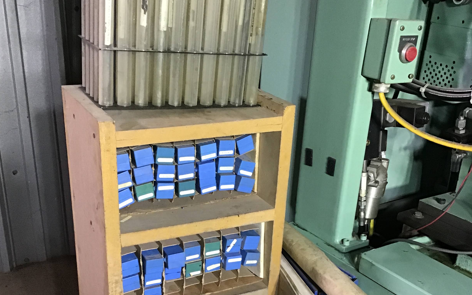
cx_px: 236
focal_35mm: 44
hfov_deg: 45.3
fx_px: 566
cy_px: 230
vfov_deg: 28.7
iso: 160
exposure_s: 1/30
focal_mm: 3.3
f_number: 2.4
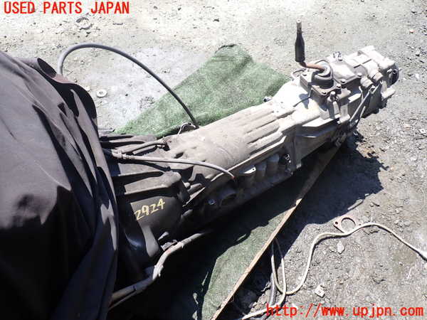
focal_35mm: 25
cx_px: 214
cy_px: 160
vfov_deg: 54.9
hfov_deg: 69.4
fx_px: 308
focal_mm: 4.5
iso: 100
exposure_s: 1/320
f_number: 2.8
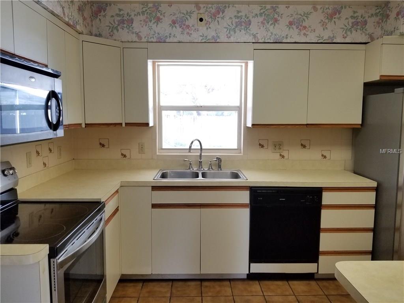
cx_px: 202
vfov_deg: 53.1
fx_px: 303
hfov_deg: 67.3
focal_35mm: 26
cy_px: 152
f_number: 1.7
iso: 100
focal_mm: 4.25
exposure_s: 1/60
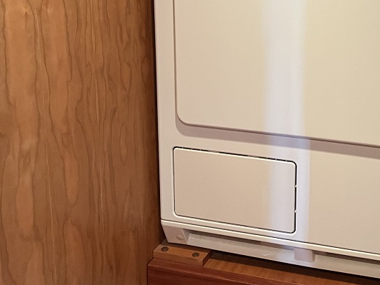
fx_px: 549
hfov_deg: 36.7
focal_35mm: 50
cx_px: 313
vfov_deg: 28.3
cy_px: 42
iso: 500
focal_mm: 5.1
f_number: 1.6
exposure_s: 1/56
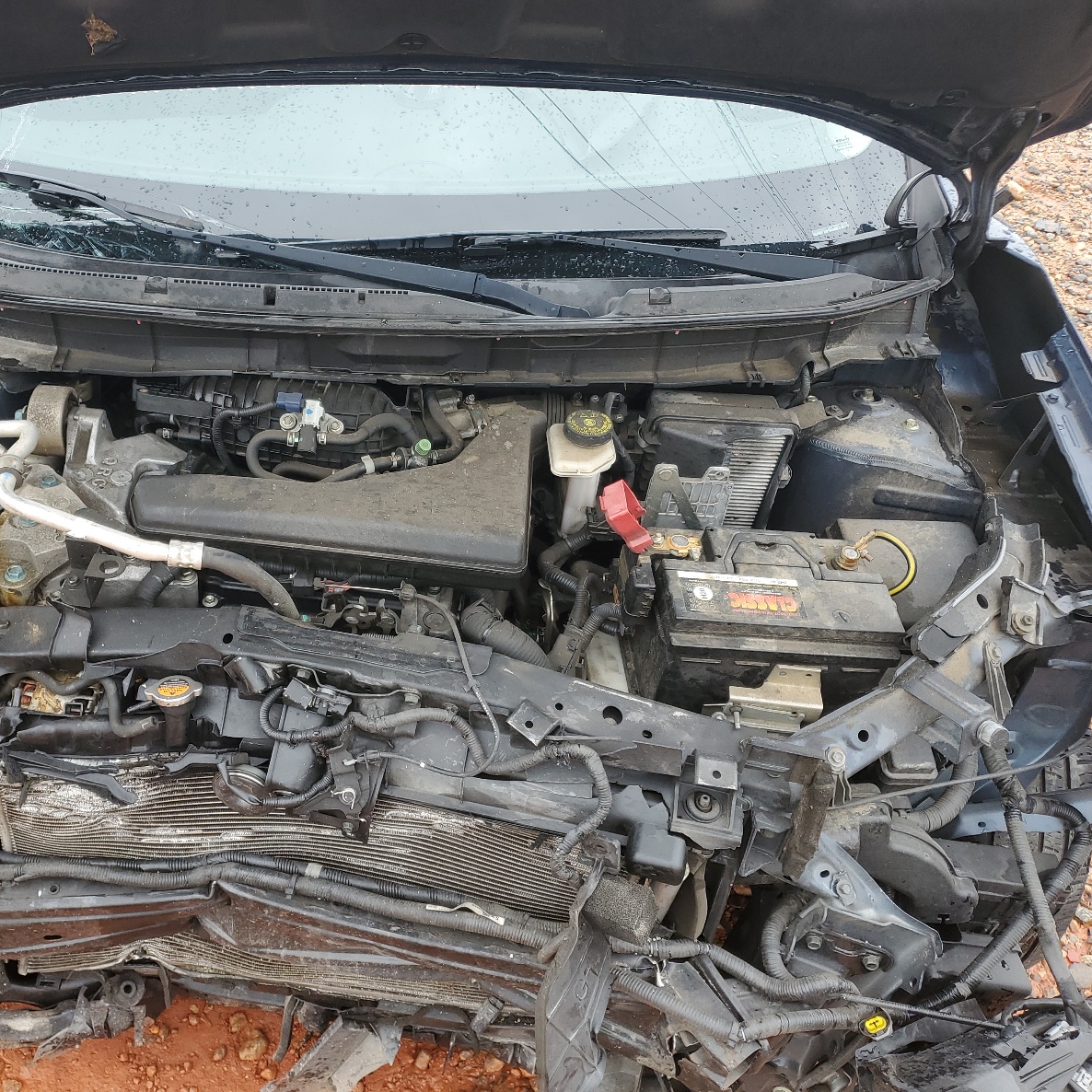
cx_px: 406
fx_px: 1106
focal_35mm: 31
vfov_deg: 52.5
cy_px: 544
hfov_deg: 52.0
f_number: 1.5
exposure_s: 1/141
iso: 50
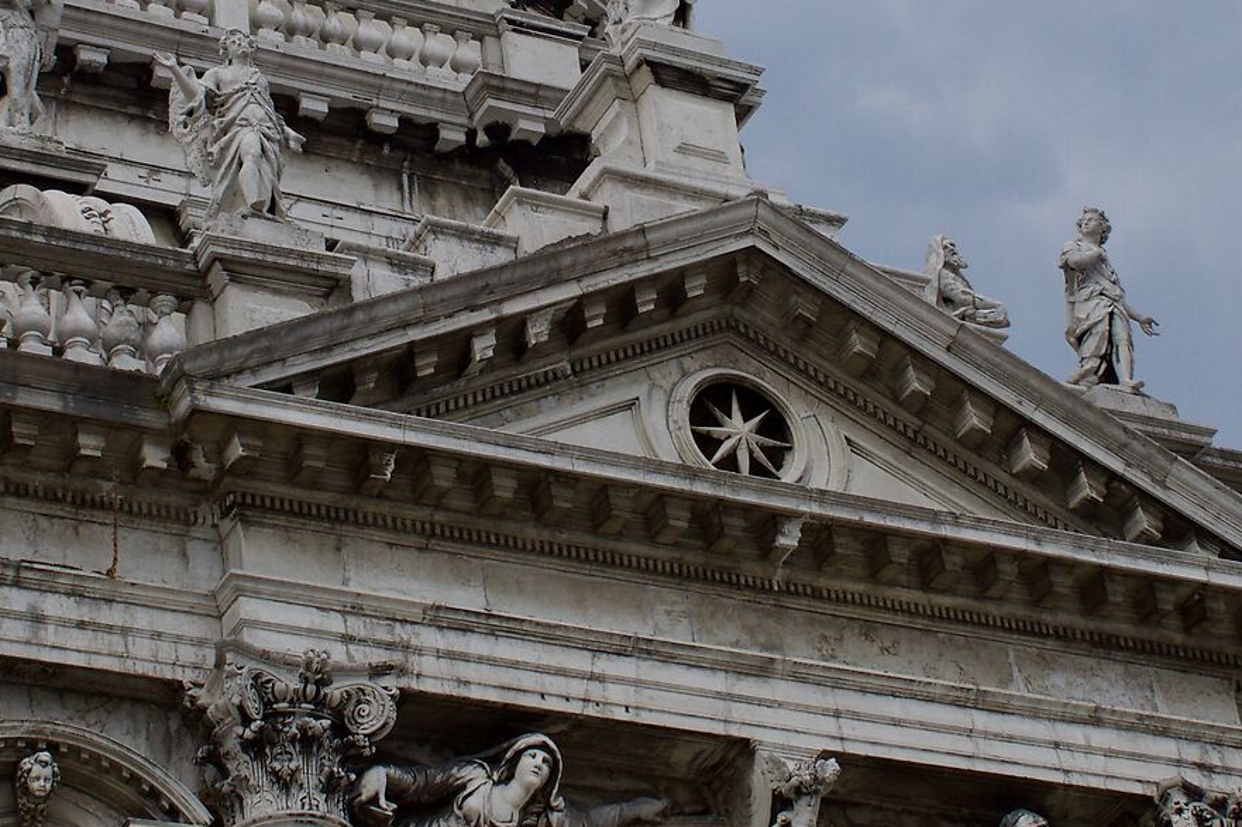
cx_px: 613
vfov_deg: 12.4
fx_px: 3807
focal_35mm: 110
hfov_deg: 18.5
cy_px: 156
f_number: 11
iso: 200
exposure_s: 1/200
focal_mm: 27
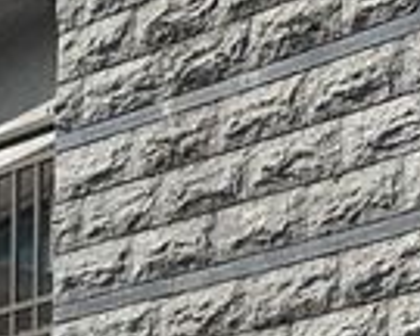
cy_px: 635
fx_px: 2250
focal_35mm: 181
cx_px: -479
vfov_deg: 8.2
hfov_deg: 9.8
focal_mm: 4.25
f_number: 1.8
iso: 25
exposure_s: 1/3788
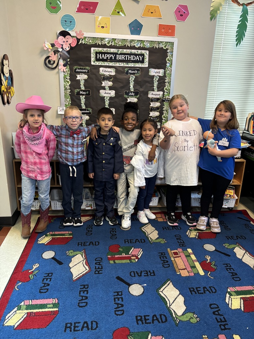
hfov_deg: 53.1
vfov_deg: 67.3
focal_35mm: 26
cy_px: 170
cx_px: 127
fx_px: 254
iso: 400
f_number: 1.6
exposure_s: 1/60
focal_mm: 5.96
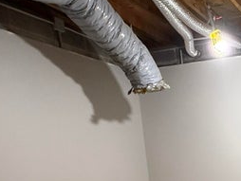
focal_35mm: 47
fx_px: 328
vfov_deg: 27.0
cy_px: 223
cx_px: 262
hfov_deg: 35.0
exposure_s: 1/60
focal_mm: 2.22
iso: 400
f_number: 2.2
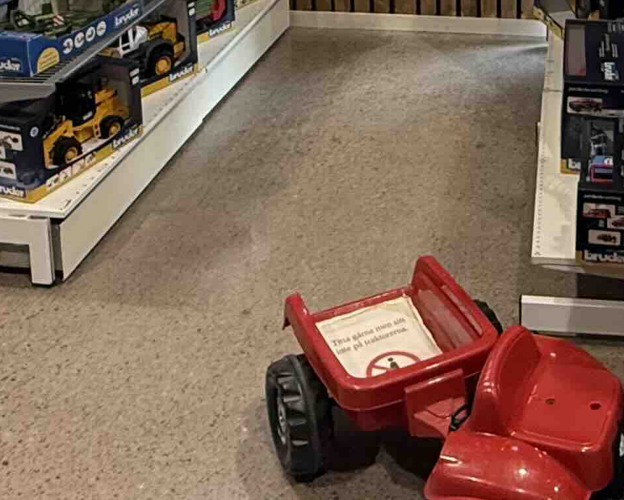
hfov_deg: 31.7
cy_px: -153
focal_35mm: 58
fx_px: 1071
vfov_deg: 23.2
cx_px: 491
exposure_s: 1/100
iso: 250
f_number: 2.2
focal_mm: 2.22
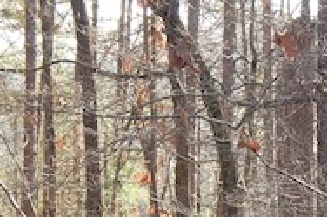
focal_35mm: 191
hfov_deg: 10.6
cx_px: 374
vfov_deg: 7.0
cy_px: 380
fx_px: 1733
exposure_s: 1/100
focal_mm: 9.7
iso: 125
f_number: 3.8
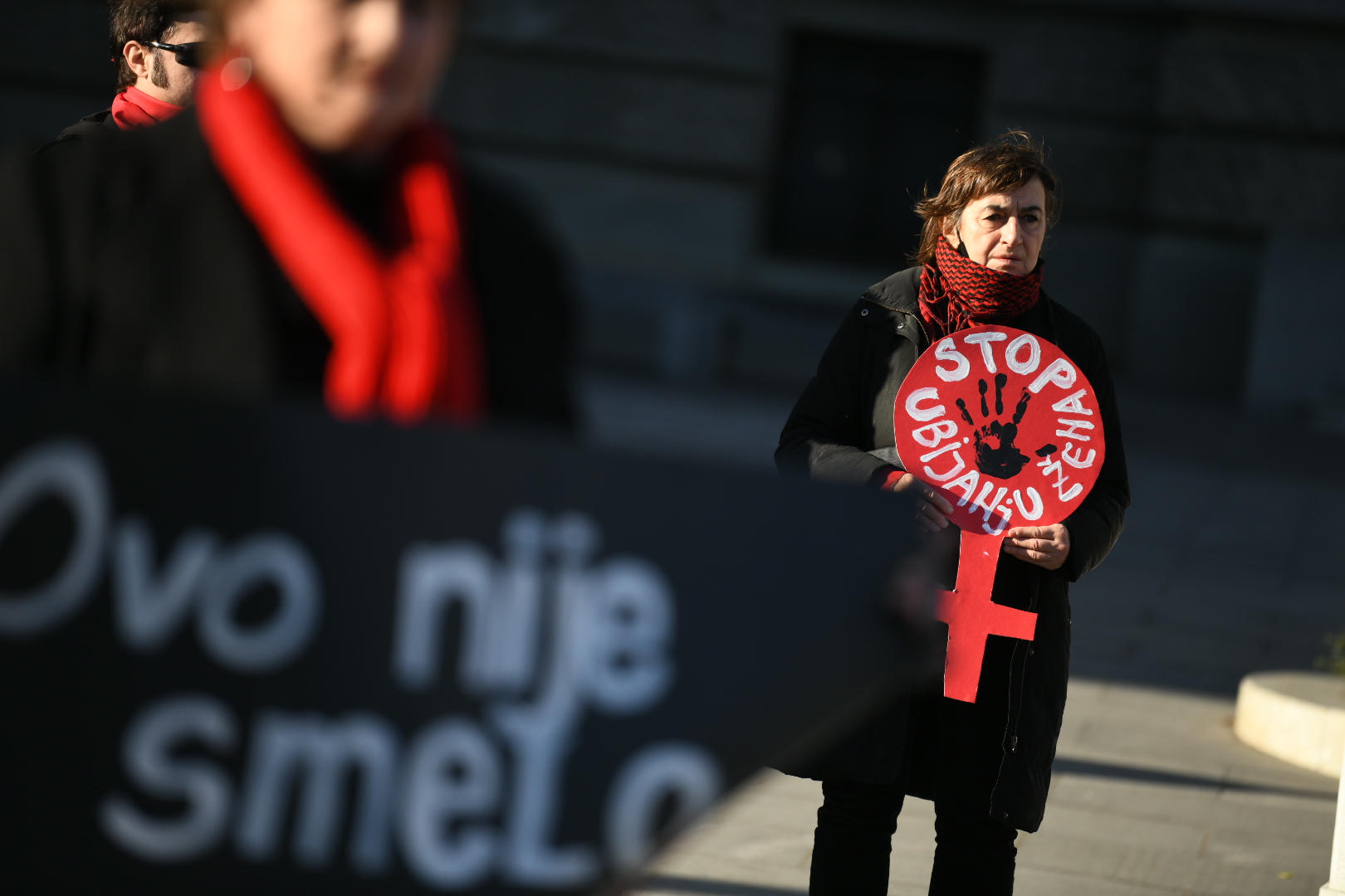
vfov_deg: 7.2
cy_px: 448
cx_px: 672
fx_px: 7098
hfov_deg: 10.8
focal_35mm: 190
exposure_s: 1/5000
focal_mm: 190
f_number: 2.8
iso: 500
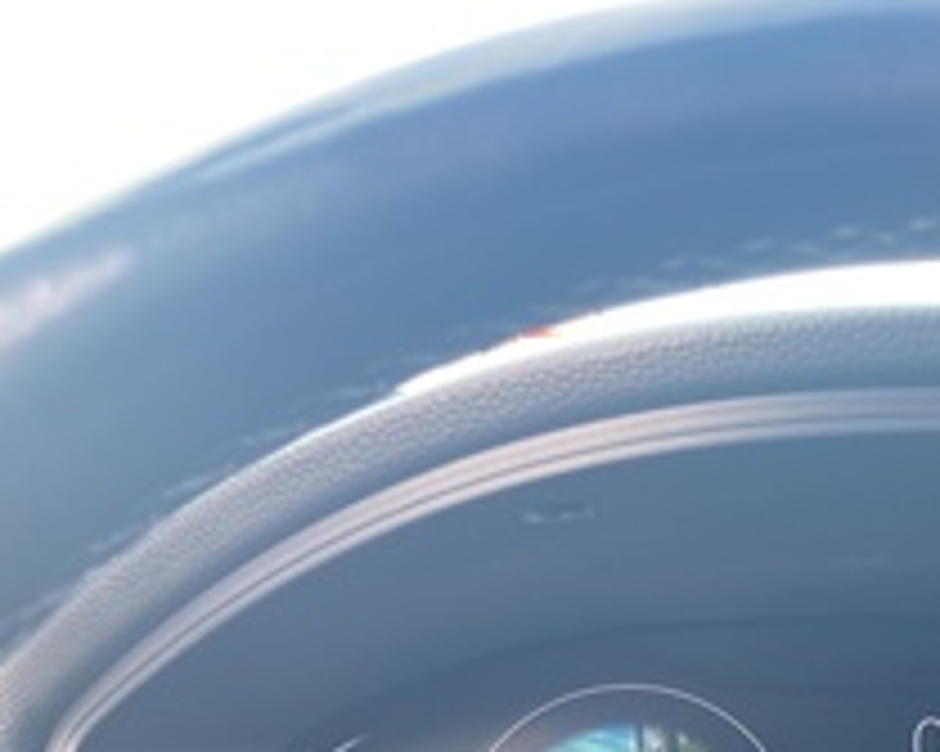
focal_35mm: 55
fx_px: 1529
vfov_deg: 26.6
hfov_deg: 31.9
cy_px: 687
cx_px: 909
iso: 80
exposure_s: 1/53
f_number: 1.8
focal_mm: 3.99
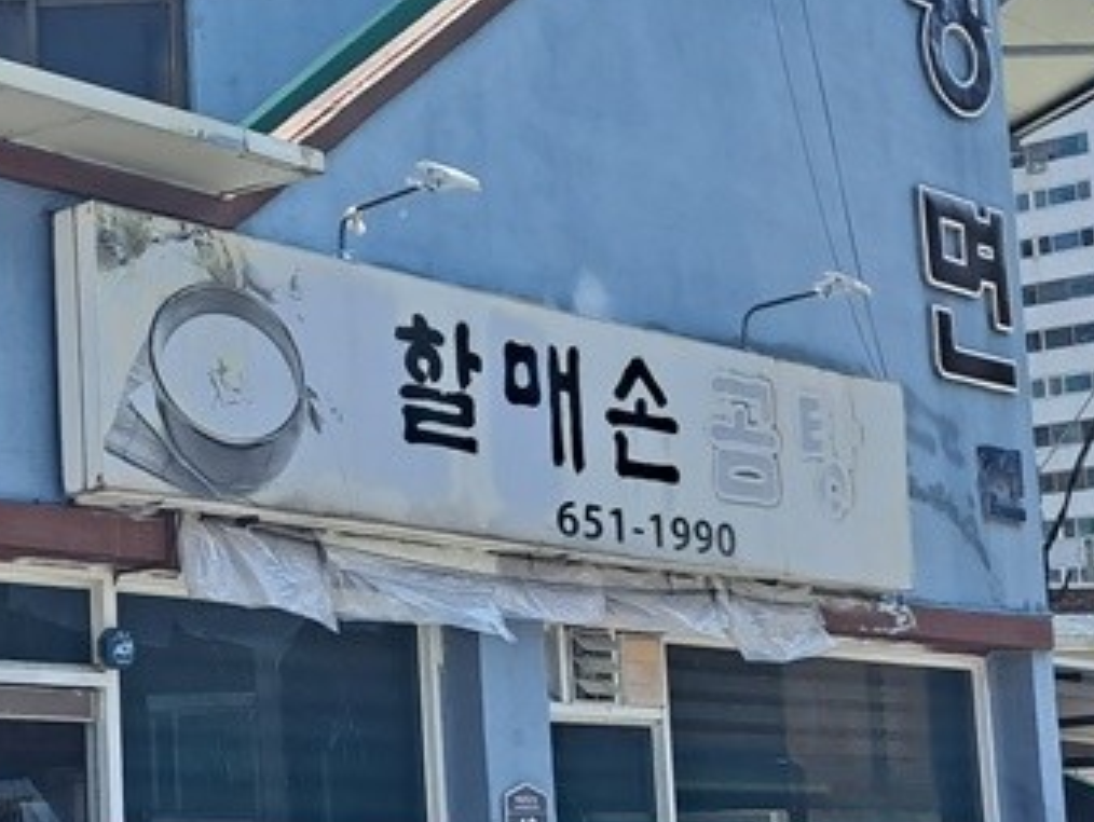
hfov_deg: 24.6
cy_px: 515
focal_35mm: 71
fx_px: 2245
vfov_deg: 20.7
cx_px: -246
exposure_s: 1/1271
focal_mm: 5.23
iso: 25
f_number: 1.8
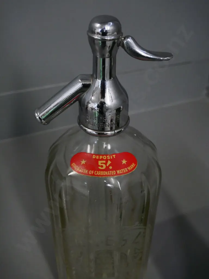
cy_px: 140
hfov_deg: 36.0
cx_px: 104
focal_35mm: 40
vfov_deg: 46.8
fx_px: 322
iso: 3200
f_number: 6.3
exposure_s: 1/100
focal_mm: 20
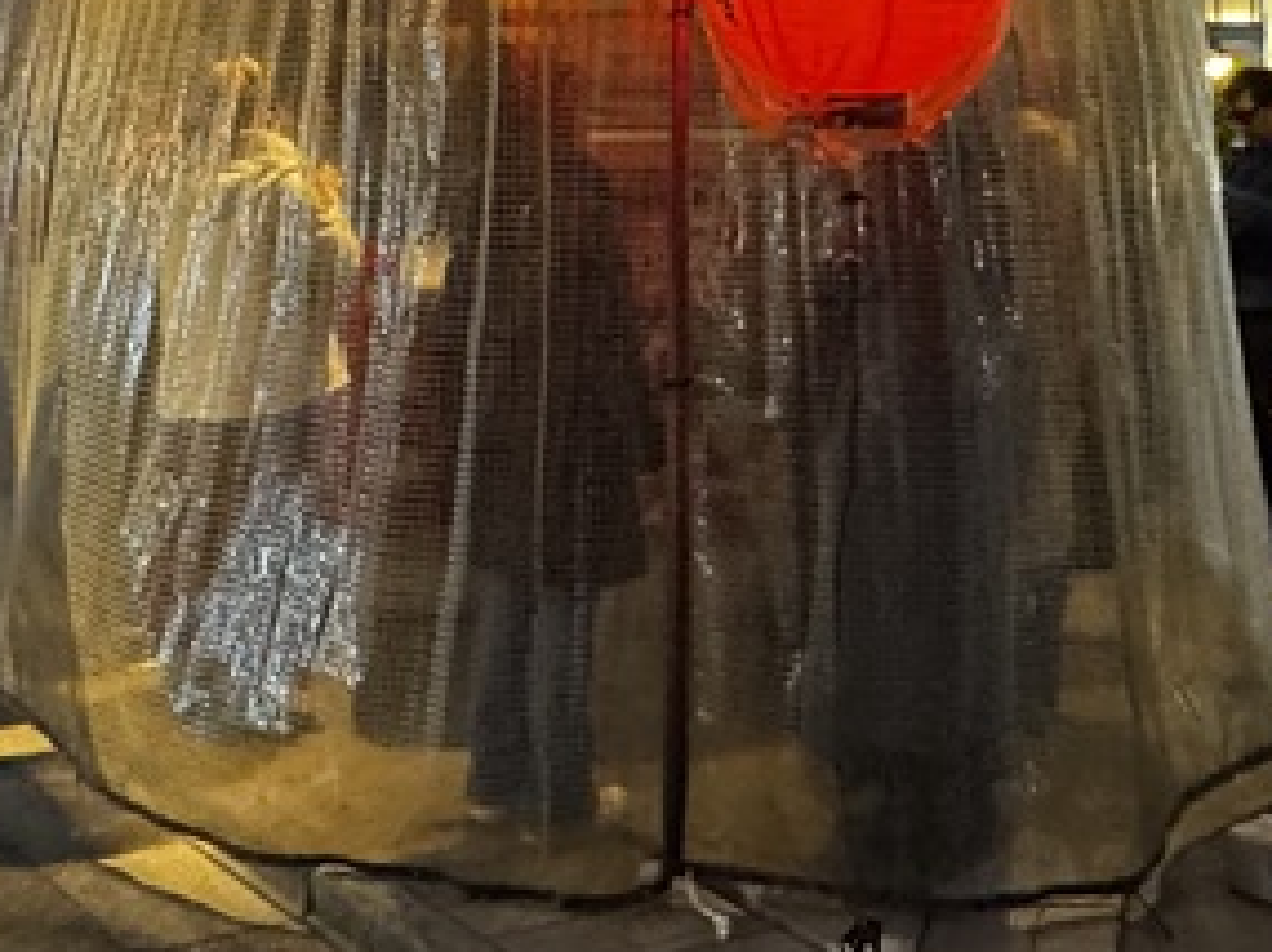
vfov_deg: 27.6
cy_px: -36
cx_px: 574
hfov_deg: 38.9
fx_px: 1799
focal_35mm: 49
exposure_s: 1/50
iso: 1000
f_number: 2.2
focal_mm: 2.22
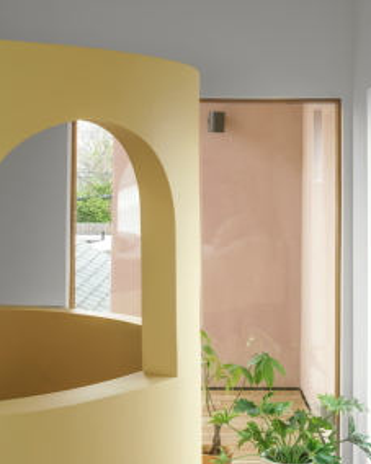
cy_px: 327
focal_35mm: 67
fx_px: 920
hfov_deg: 22.7
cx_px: 244
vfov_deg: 28.0
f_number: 10
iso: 100
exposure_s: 1/20
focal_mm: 45
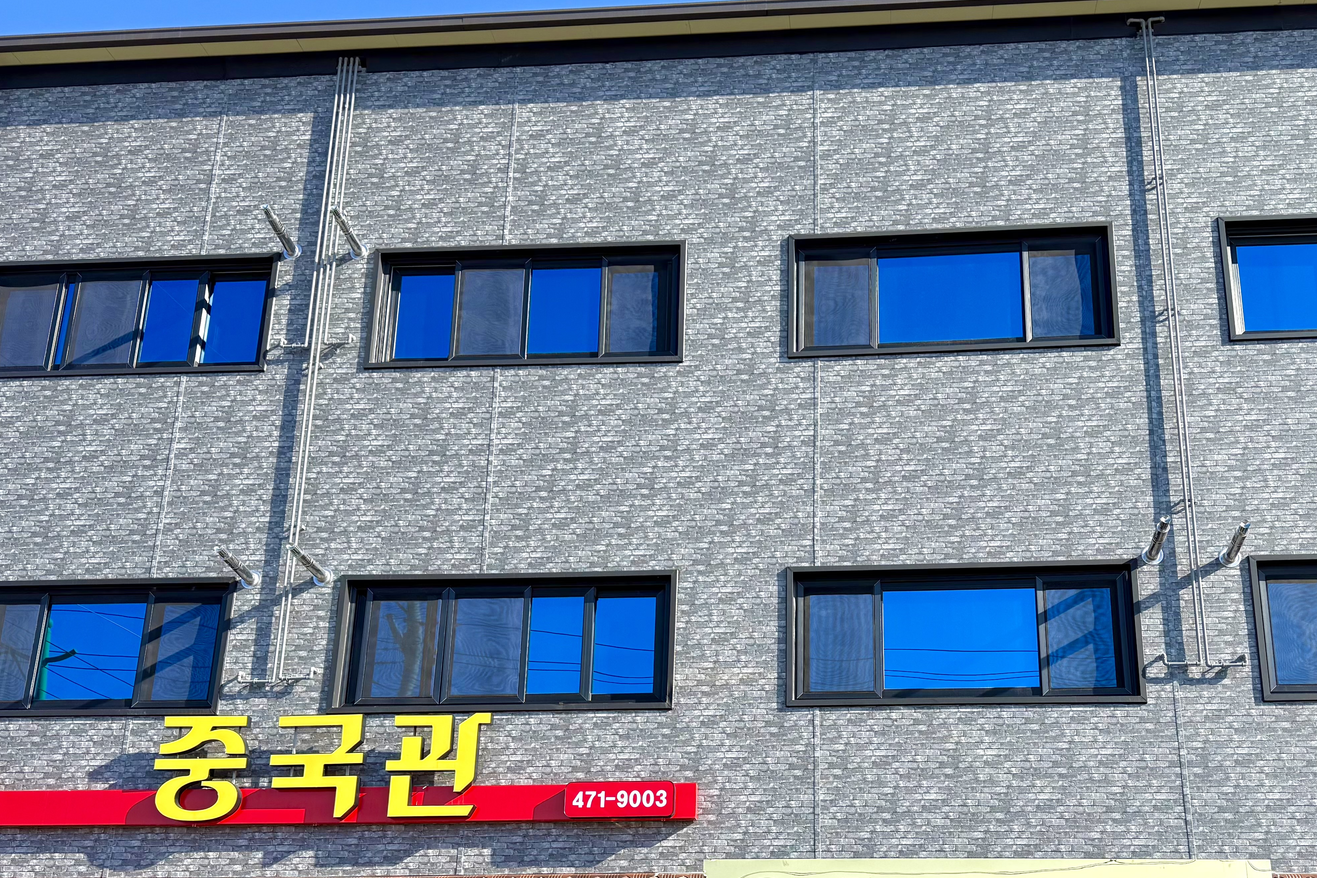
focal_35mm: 36
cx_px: 776
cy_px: 680
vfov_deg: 35.9
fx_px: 1317
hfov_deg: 52.8
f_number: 1.78
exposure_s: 1/2299
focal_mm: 6.76
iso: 80
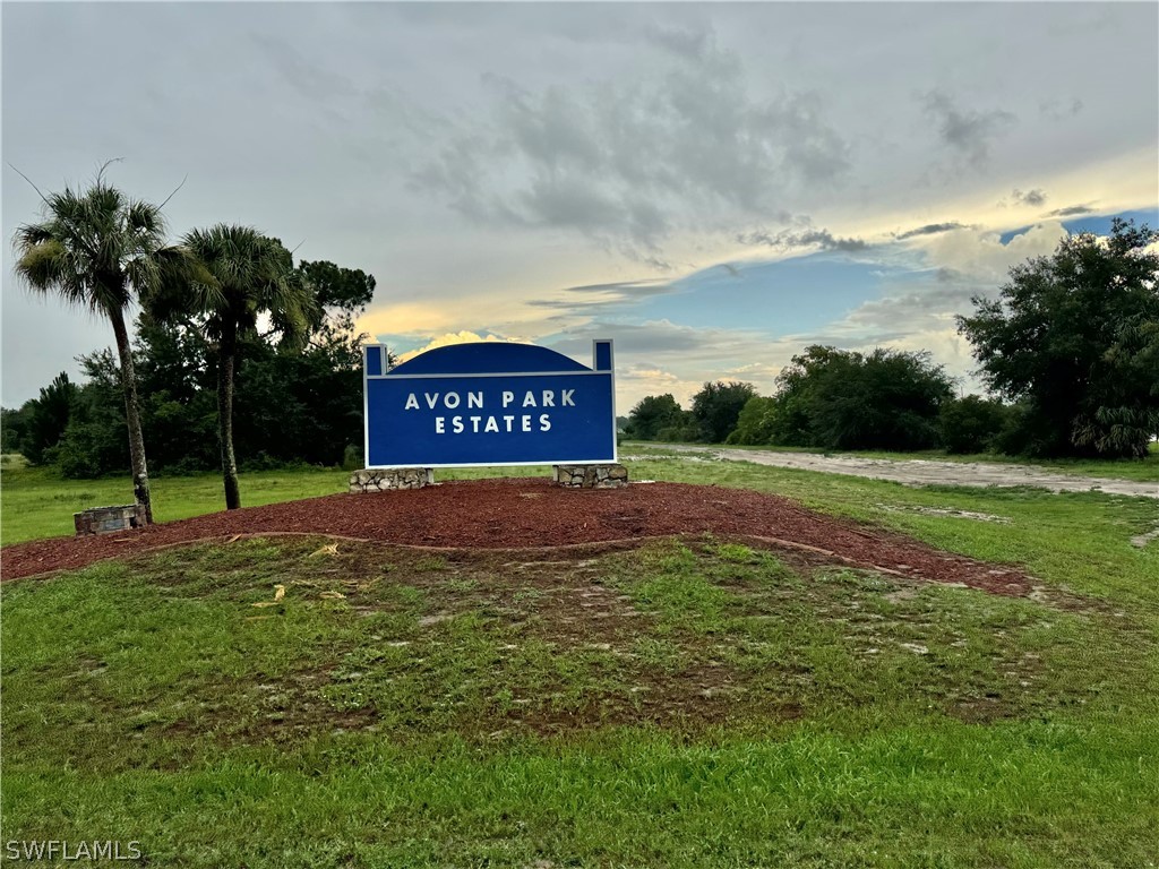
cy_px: 434
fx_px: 804
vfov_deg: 56.8
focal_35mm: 24
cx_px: 580
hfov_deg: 71.6
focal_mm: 6.76
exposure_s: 1/1215
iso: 80
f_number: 1.78
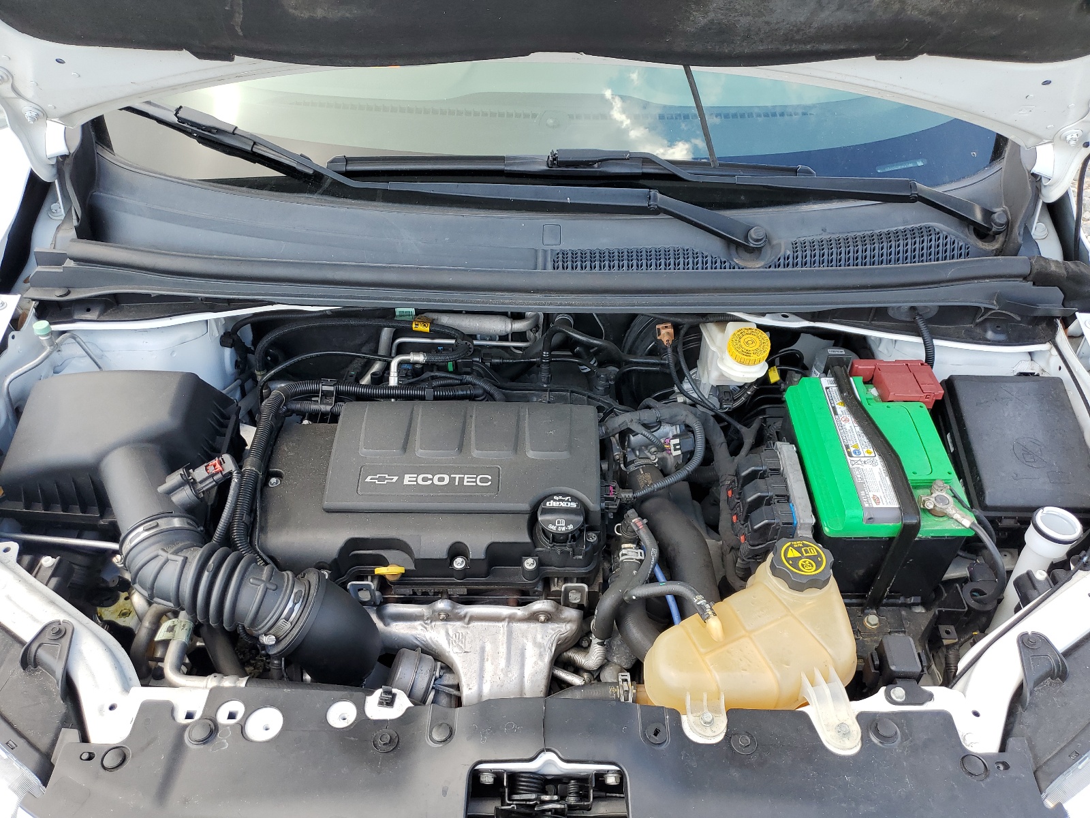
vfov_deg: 53.1
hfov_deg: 67.3
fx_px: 819
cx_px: 545
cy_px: 409
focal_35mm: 26
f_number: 1.5
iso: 50
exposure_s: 1/323
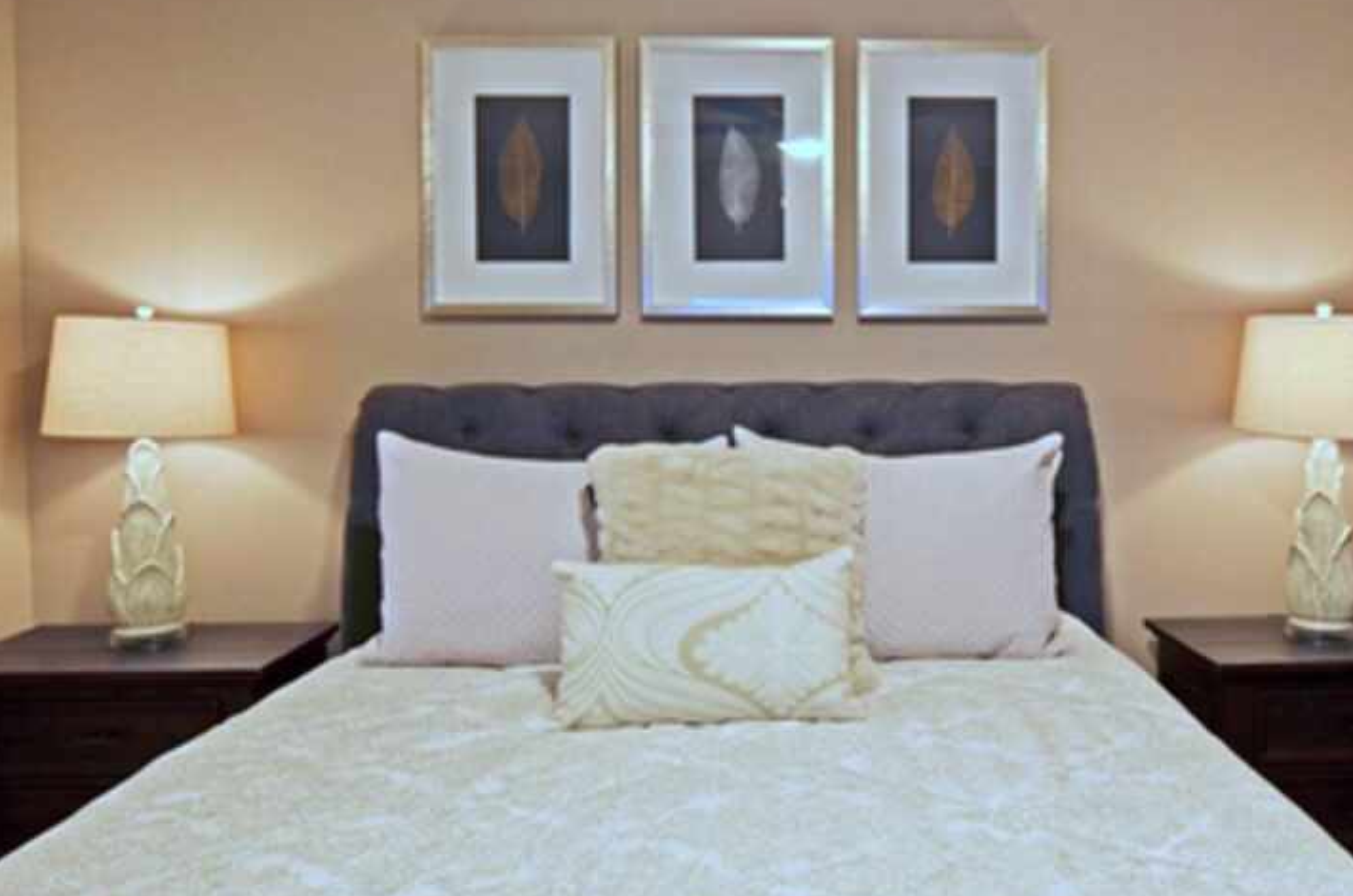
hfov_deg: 66.8
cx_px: 811
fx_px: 1013
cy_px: 413
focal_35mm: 27
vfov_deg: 47.7
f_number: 4.5
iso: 125
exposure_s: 1/8
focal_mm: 10
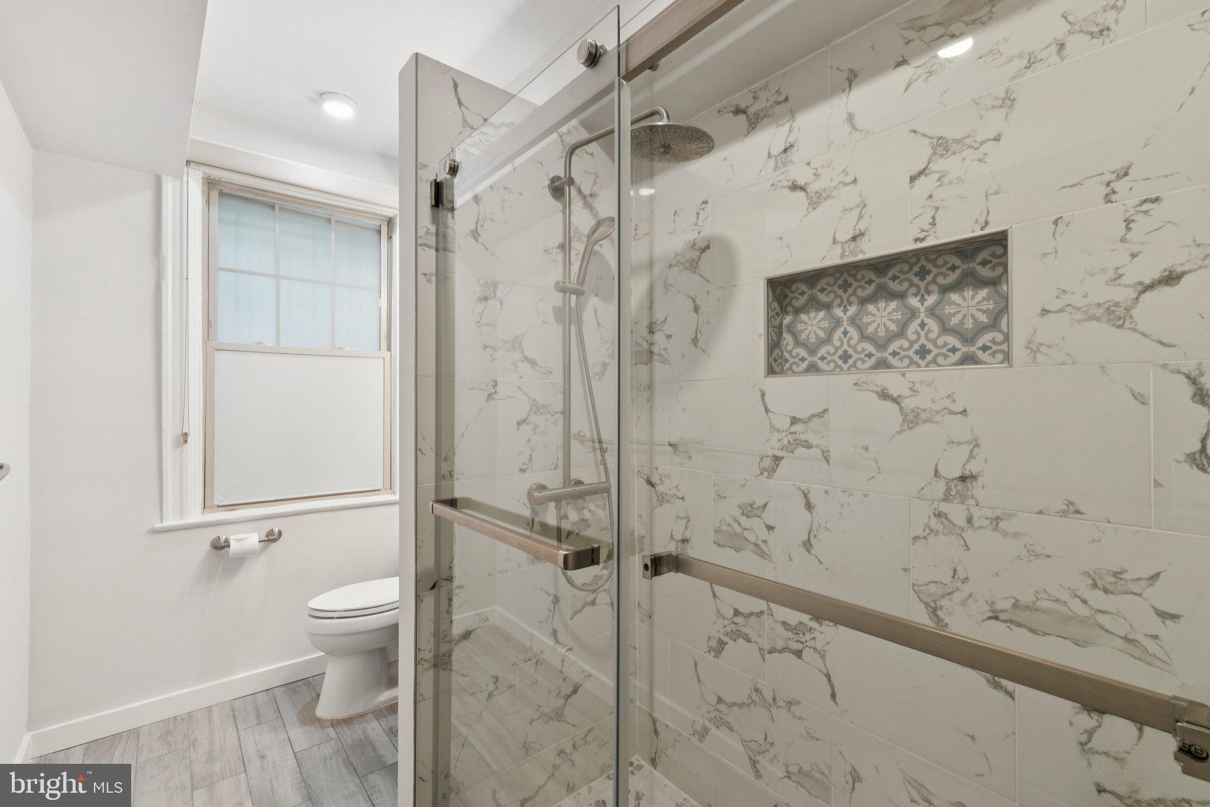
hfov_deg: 100.4
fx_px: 504
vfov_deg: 77.3
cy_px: 404
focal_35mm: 15
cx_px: 605
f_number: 9
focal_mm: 10
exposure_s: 1/5
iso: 250
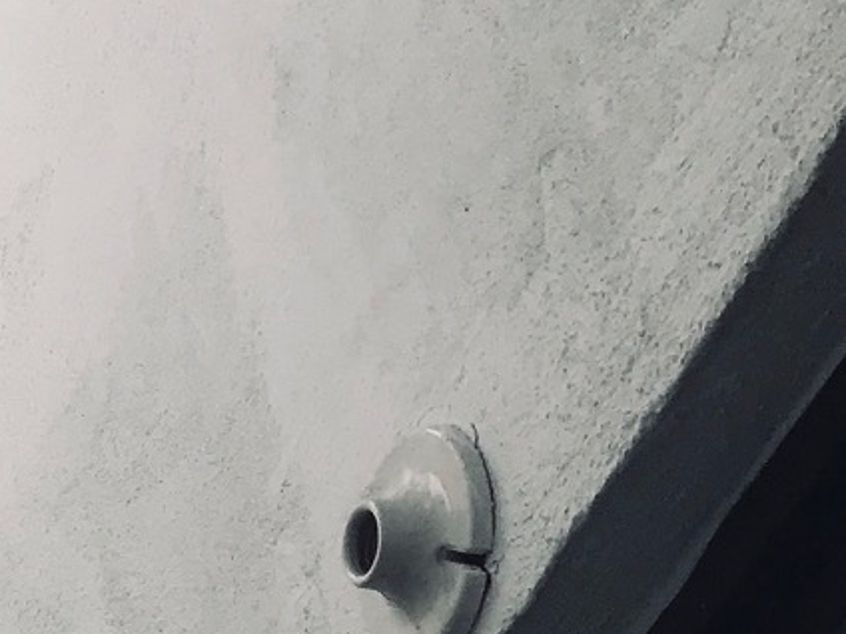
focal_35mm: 133
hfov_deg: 13.4
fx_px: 3250
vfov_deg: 10.9
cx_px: -662
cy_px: 795
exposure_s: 1/2519
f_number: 1.8
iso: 20
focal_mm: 3.99
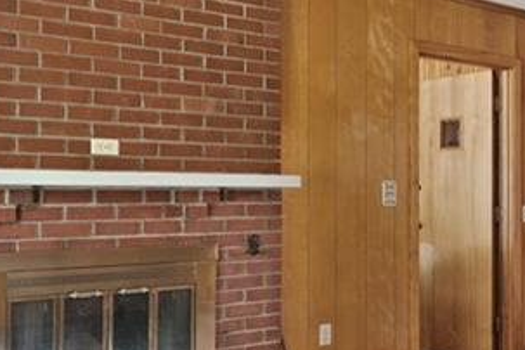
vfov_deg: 25.0
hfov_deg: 34.7
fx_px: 787
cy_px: 201
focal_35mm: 54
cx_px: 478
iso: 640
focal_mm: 16
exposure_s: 1/30
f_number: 2.8
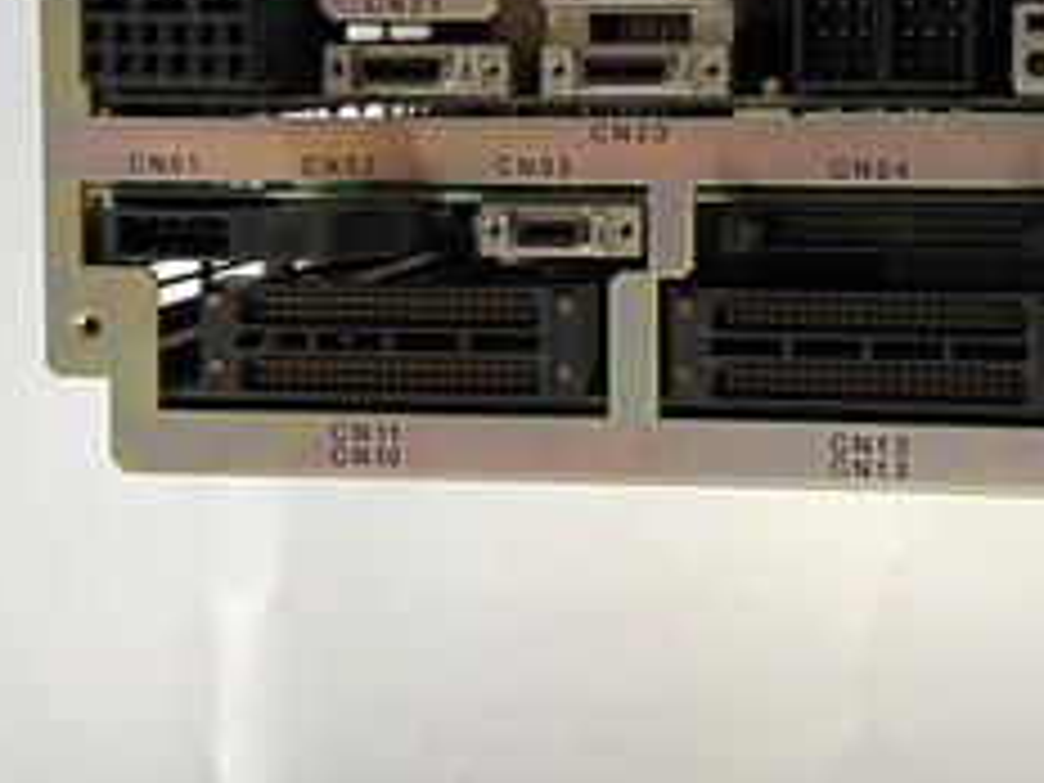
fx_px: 1689
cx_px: 958
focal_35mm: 56
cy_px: 88
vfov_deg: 25.3
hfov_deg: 32.5
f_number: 1.8
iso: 160
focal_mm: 4.25
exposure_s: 1/50
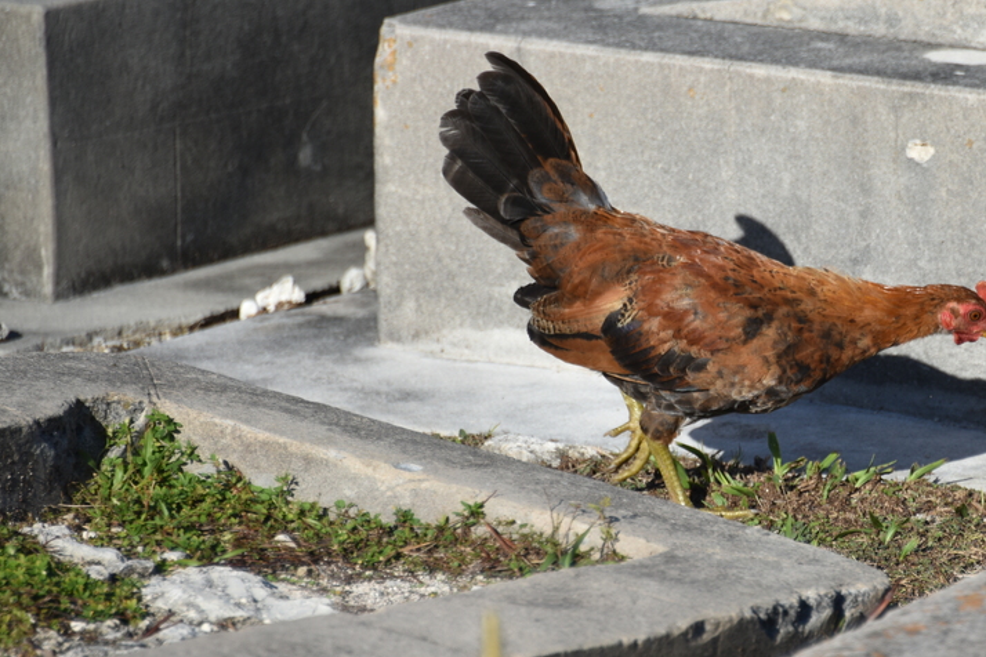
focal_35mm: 538
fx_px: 14734
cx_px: 740
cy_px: 301
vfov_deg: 2.6
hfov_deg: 3.8
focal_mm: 300
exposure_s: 1/640
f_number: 5.6
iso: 110
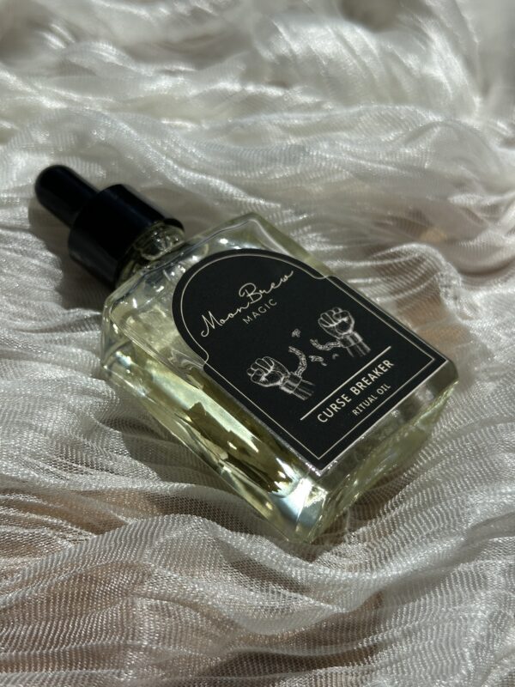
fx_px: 952
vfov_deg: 39.7
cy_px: 344
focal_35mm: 48
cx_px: 258
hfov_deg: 30.3
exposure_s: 1/7092
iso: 64
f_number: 1.78
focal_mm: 6.86
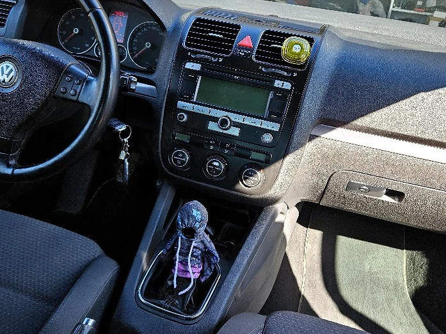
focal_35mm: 33
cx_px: 223
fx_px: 425
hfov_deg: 55.3
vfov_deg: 42.7
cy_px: 132
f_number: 1.8
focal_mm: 5.4
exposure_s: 1/182
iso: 64
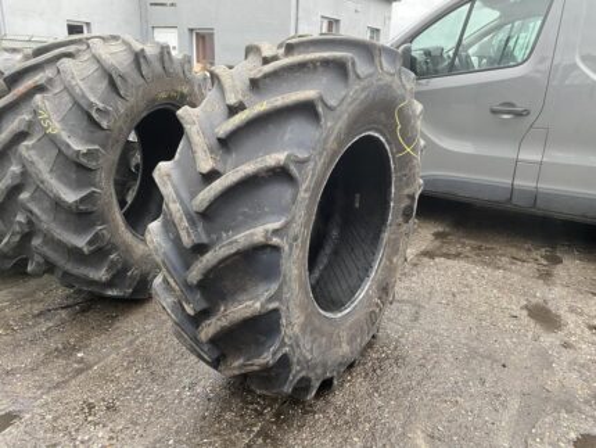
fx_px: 448
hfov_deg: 67.3
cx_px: 298
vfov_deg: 53.1
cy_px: 224
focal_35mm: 26
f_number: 1.8
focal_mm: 4.25
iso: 160
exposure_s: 1/50
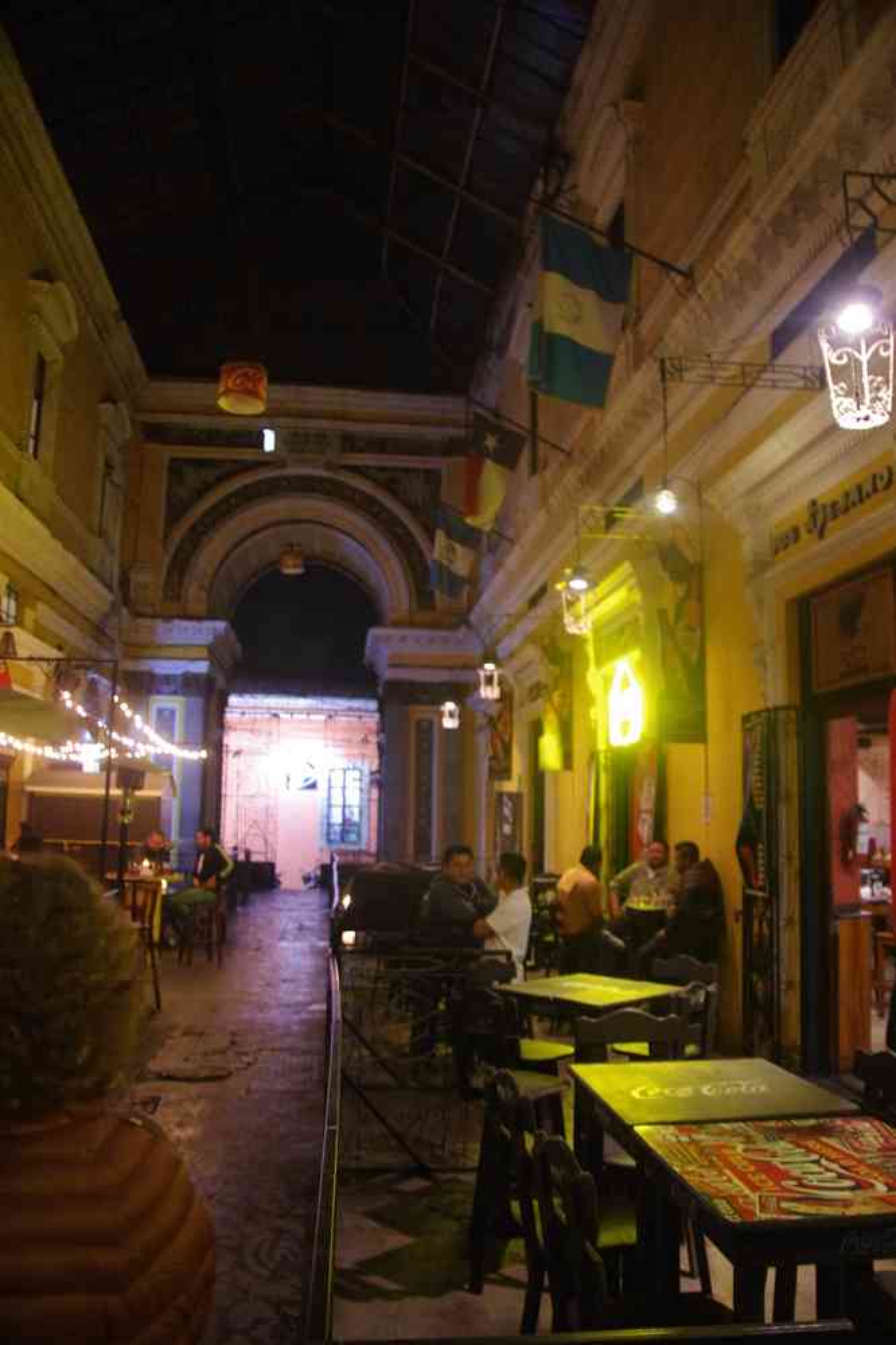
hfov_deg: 42.3
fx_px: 1157
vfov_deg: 60.3
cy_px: 672
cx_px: 448
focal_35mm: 31
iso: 3200
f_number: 3.5
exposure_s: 1/5
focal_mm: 20.6
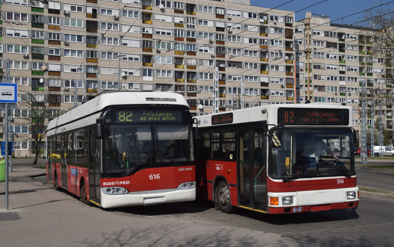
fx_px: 730
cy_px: 122
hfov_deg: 30.2
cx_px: 197
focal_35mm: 68
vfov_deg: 19.1
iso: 100
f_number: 18
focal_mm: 44
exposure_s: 1/500
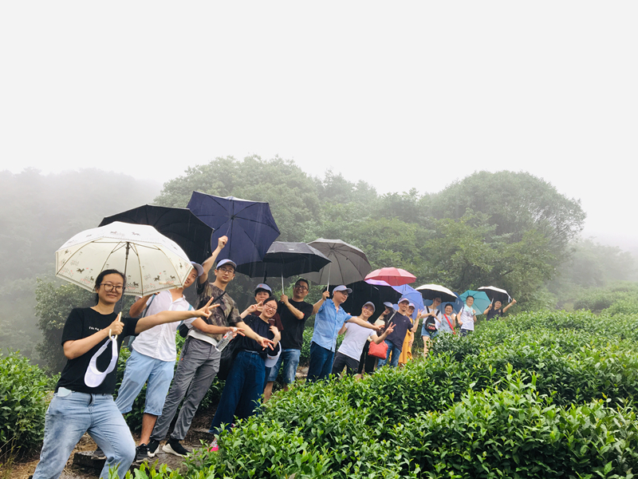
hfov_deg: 61.7
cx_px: 319
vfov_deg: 48.2
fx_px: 534
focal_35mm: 29
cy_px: 240
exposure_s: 1/100
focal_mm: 4.15
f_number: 2.2
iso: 40
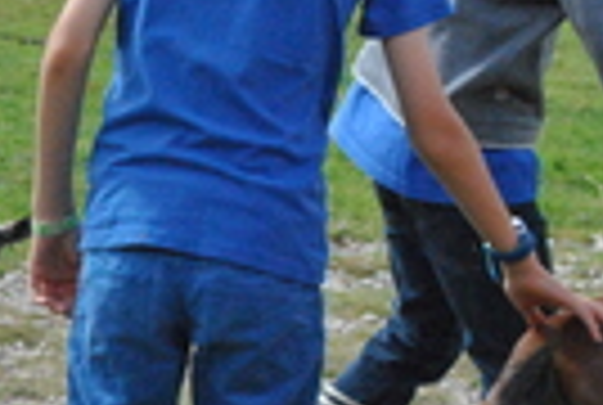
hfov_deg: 8.9
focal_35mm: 224
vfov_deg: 6.2
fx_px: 3760
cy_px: 182
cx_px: -302
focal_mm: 40
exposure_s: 1/1600
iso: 1600
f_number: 10
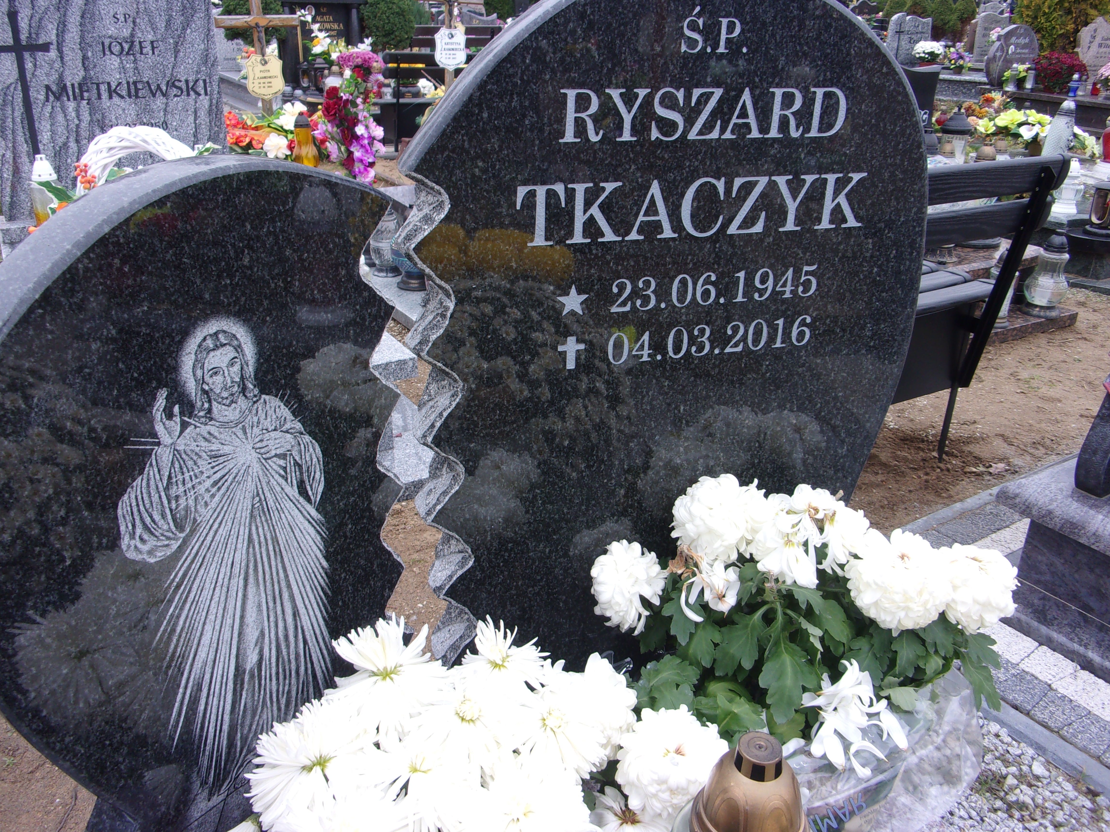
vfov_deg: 49.7
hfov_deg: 63.4
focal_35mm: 28
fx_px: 898
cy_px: 416
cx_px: 555
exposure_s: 1/42
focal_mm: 5.1
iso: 80
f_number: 3.9
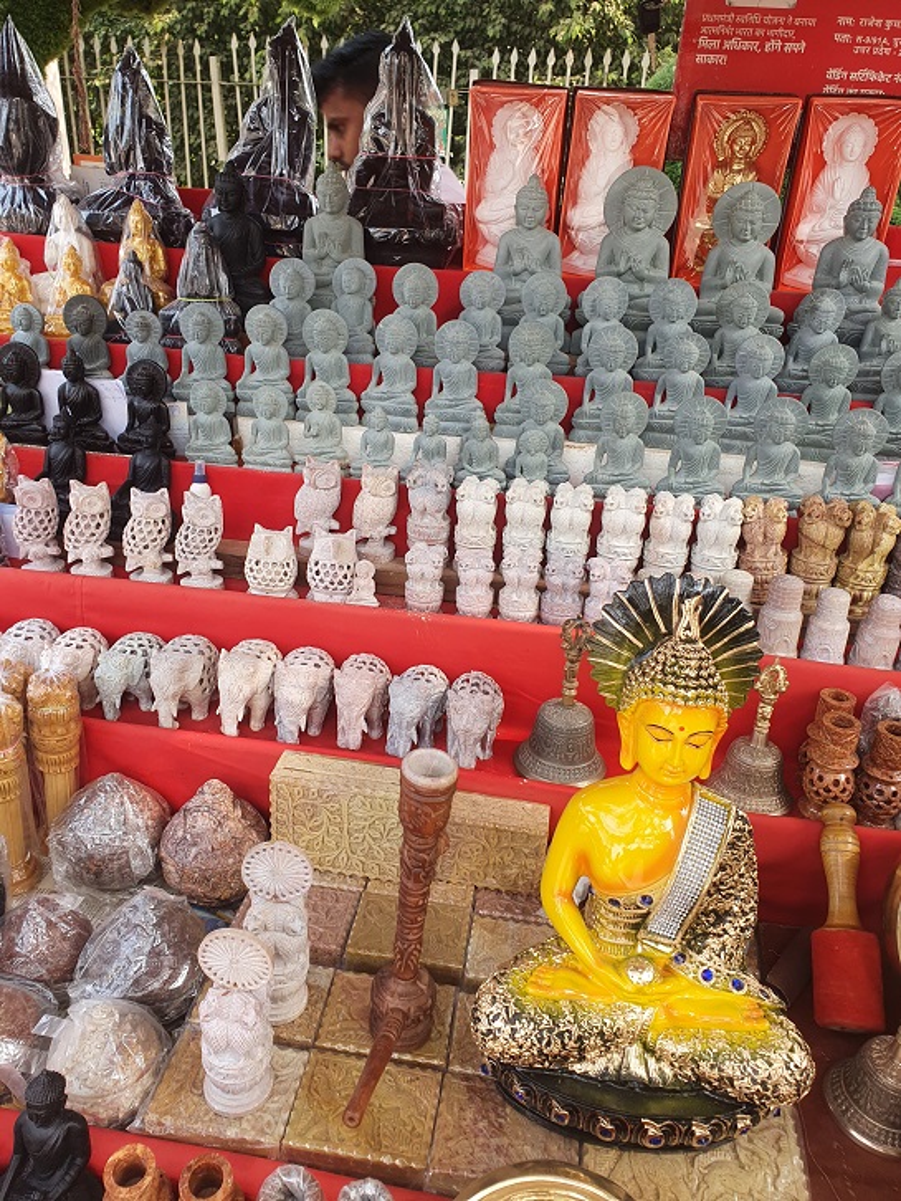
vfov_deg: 67.3
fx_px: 902
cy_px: 600
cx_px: 450
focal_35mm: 26
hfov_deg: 53.1
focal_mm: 4.32
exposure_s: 1/107
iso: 50
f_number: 2.4
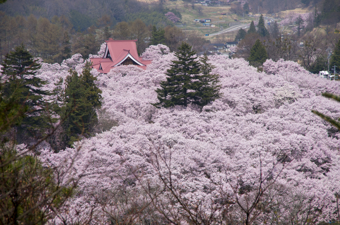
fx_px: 1414
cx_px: 170
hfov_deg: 13.7
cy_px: 112
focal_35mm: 150
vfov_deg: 9.1
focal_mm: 100
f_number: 8
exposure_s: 1/500
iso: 200
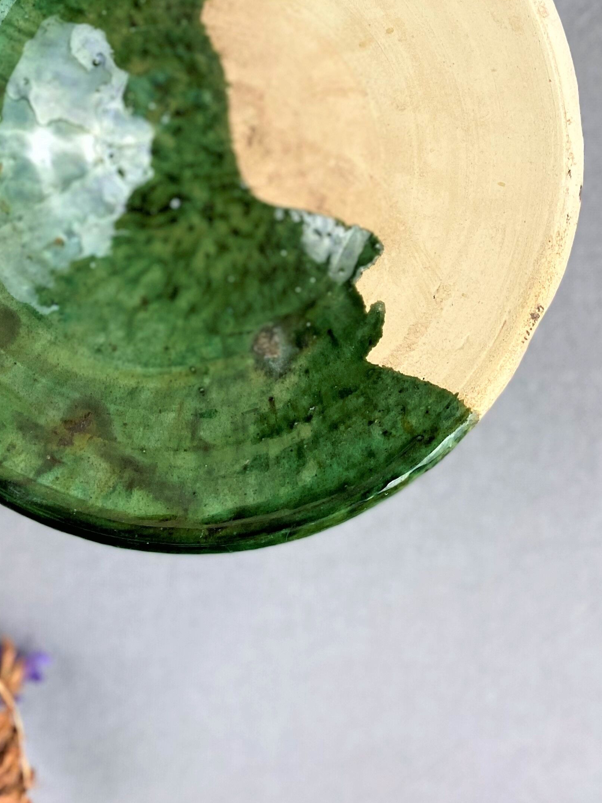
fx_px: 1136
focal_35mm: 49
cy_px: 151
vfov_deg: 37.4
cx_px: 116
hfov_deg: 29.0
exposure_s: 1/50
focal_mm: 4.25
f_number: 1.8
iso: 100
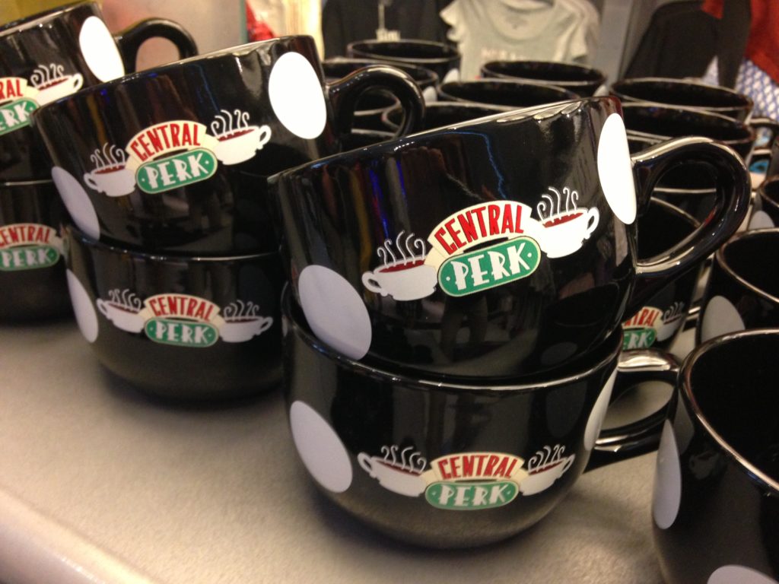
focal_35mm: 33
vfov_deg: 42.9
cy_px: 292
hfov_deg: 55.4
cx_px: 390
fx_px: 743
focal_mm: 4.13
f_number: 2.4
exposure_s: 1/20
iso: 250
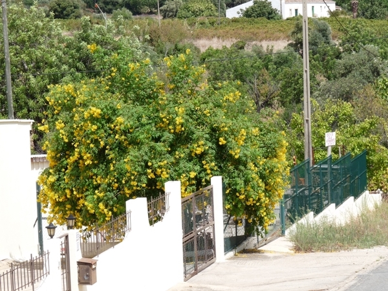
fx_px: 1872
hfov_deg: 11.8
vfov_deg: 8.9
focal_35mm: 167
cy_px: 146
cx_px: 194
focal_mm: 29.7
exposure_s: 1/500
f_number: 5.6
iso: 100
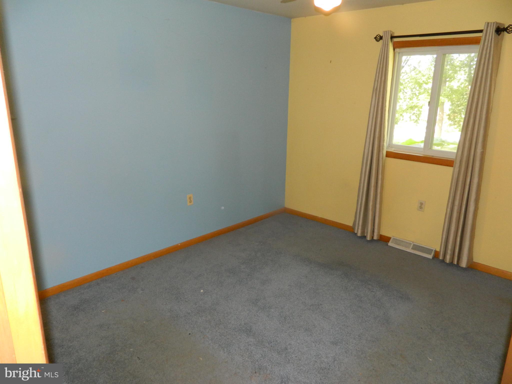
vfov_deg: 54.9
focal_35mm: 25
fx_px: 370
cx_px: 256
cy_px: 192
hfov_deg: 69.4
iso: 200
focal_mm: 4.5
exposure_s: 1/30
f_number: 3.1
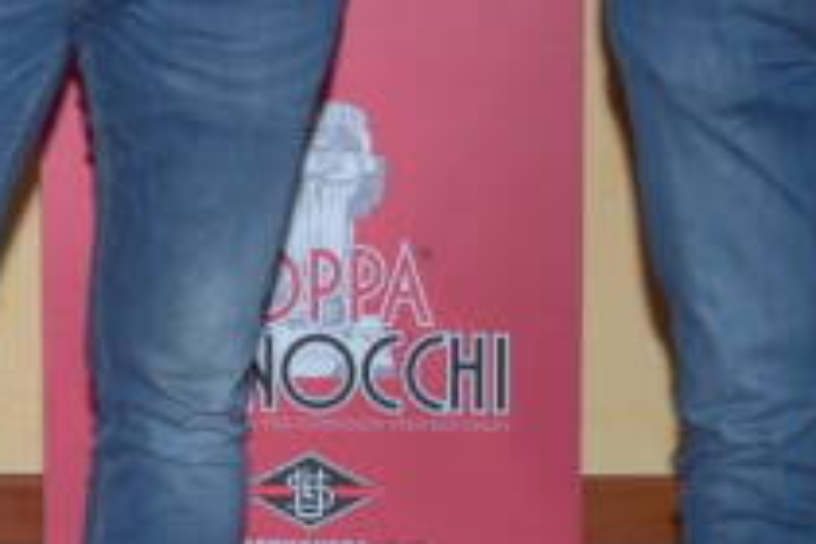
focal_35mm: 146
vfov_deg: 9.3
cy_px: -78
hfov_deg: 12.9
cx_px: -579
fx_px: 3309
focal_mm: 30
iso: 400
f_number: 11
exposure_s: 1/350
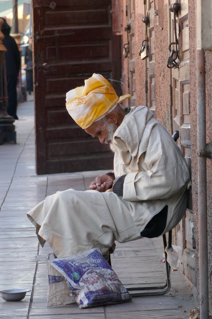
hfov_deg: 4.2
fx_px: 2870
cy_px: 160
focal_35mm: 324
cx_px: 106
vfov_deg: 6.4
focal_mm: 91
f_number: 5.9
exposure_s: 1/125
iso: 400
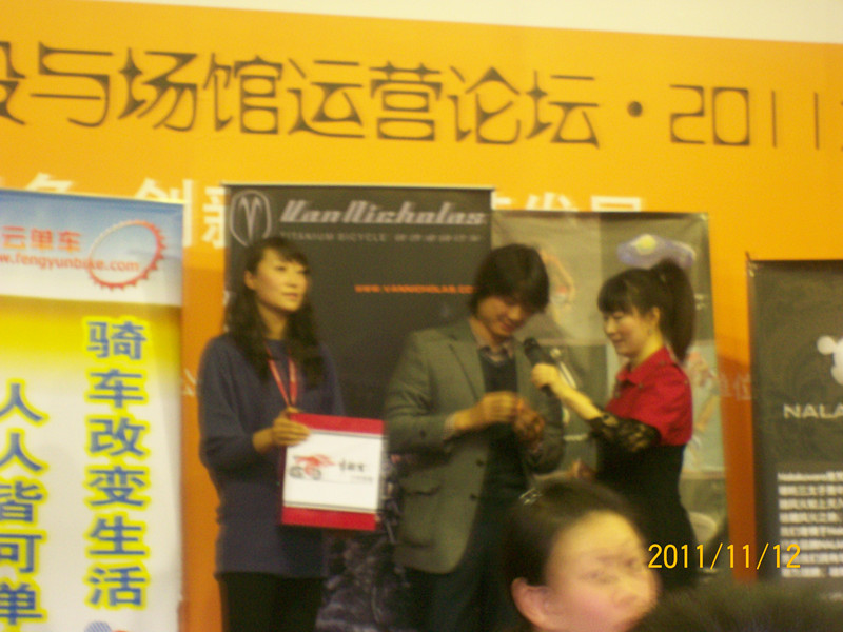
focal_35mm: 105
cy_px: 316
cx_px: 422
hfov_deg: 18.7
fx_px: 2557
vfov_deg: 14.1
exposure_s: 1/4.6
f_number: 4.9
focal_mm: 17.4
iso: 200
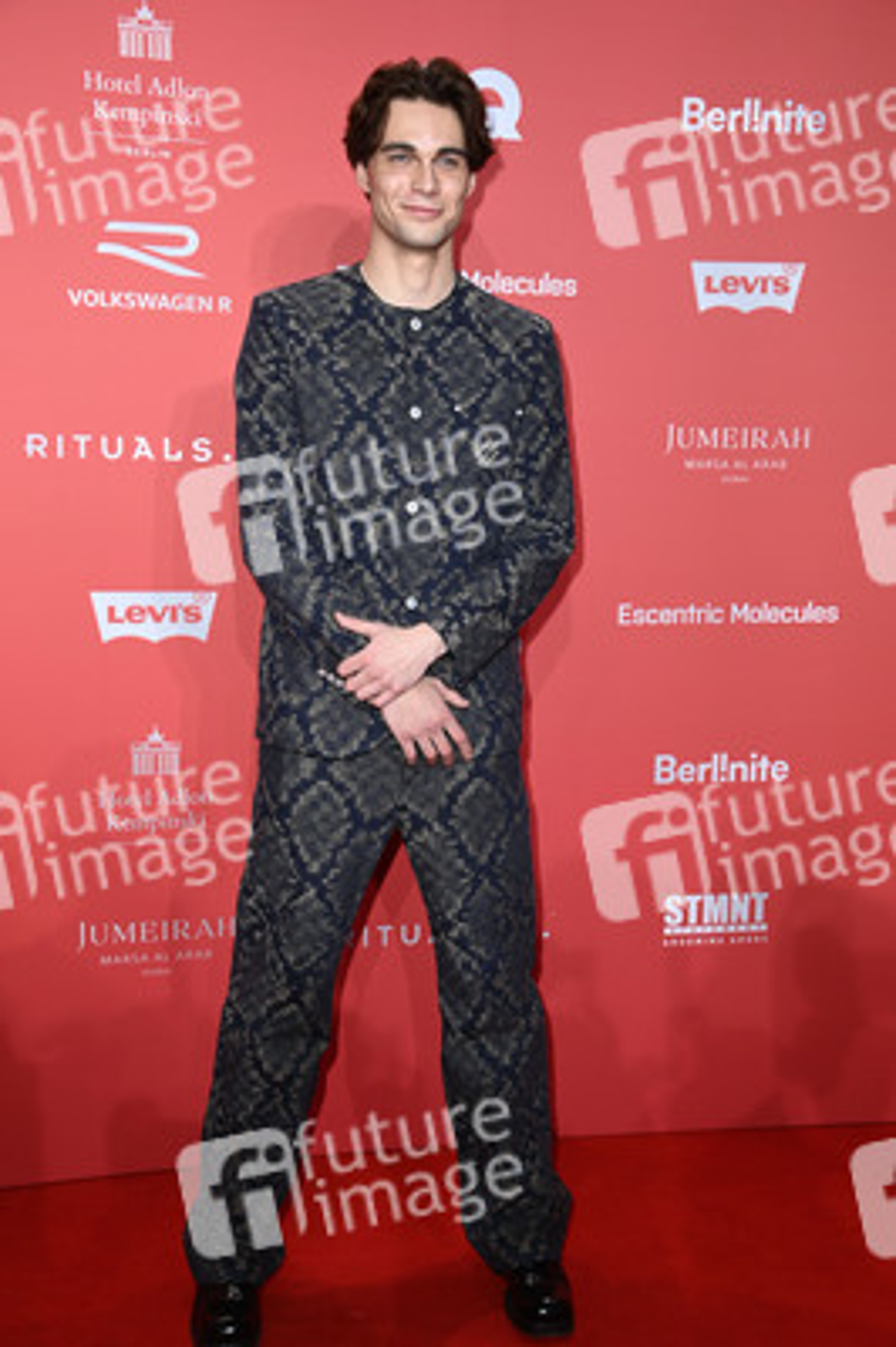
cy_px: 674
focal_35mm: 45
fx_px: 1683
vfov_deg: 43.6
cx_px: 448
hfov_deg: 29.8
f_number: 5.6
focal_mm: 45
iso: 1000
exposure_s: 1/250
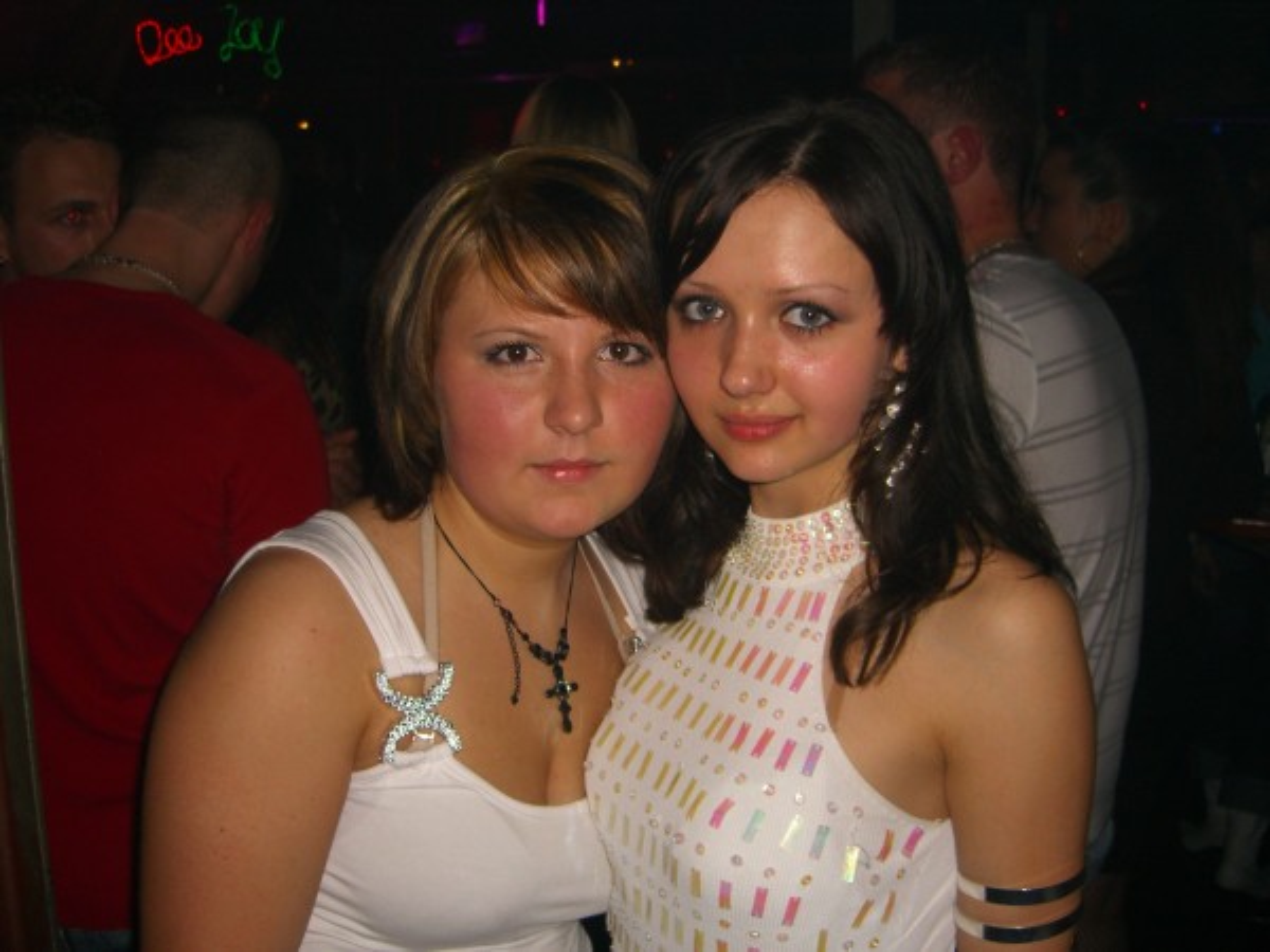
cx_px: 635
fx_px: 1394
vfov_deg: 37.7
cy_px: 476
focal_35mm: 38
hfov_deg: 49.0
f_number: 2.8
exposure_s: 1/60
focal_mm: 7.9
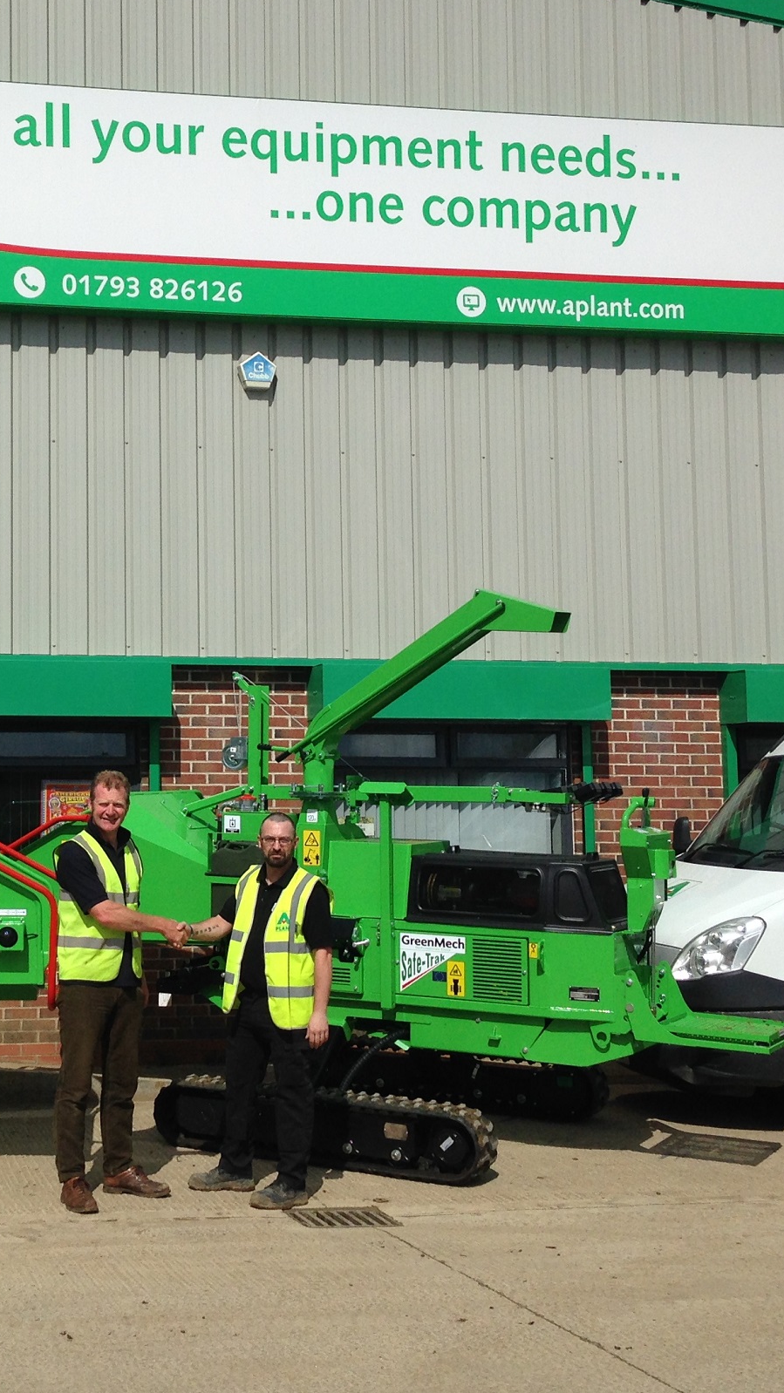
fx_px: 1995
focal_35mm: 54
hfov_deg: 21.7
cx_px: 57
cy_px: 636
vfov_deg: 38.5
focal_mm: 4.12
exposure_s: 1/4525
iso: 50
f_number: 2.4
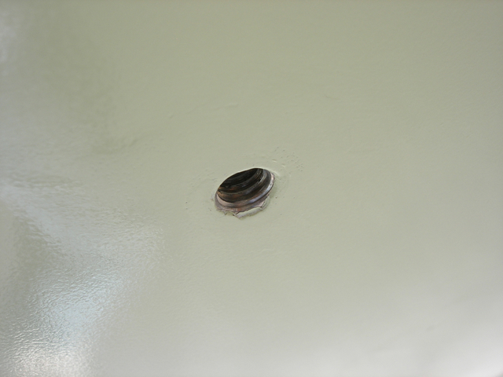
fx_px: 552
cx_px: 252
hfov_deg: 49.0
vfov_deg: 37.7
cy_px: 188
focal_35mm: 38
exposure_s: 1/114
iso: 64
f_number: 4.8
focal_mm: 7.8
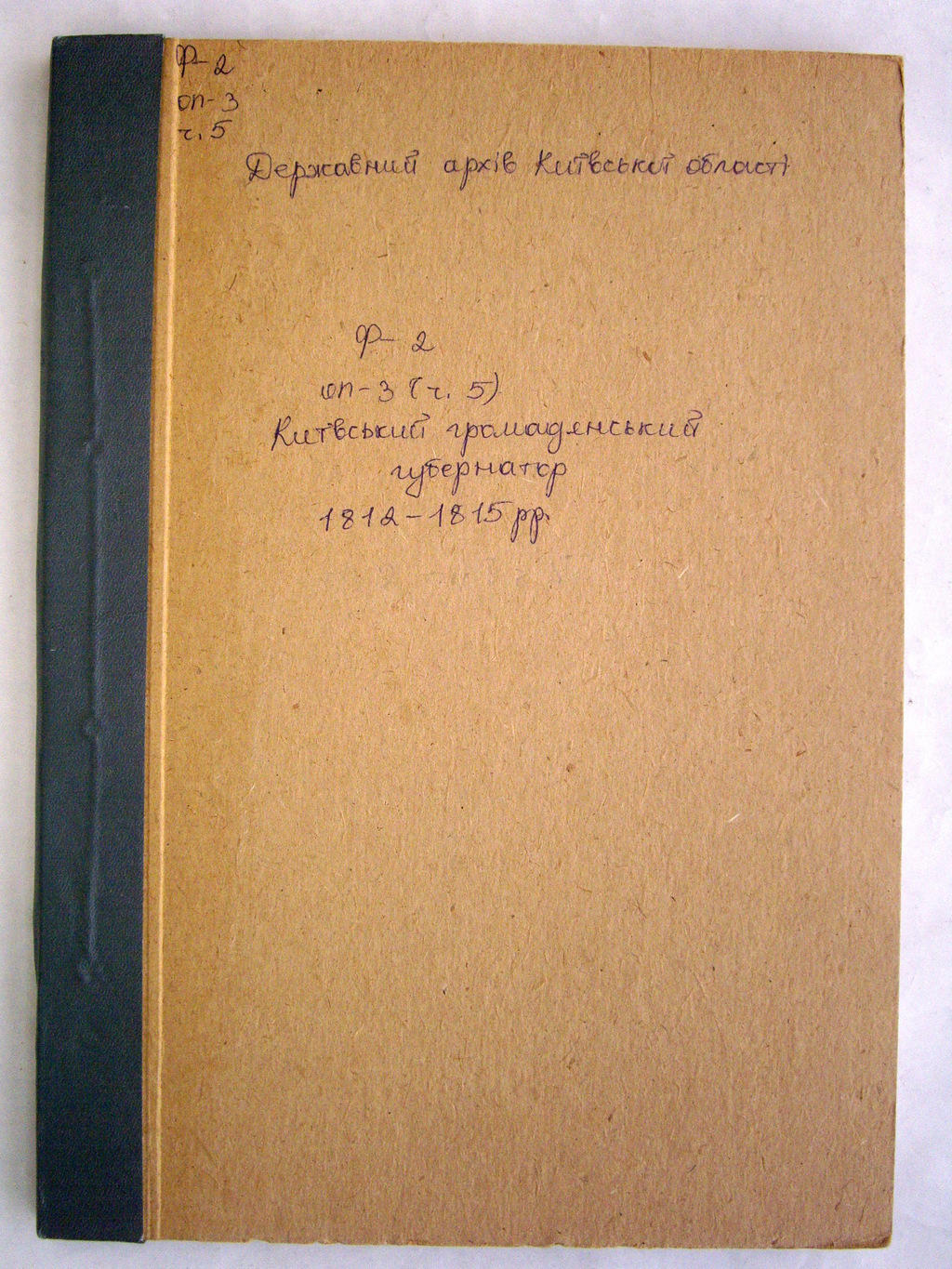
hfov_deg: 31.5
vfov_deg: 41.2
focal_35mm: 46
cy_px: 634
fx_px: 1687
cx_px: 476
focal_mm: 9.6
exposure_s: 1/400
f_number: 3.1
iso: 400
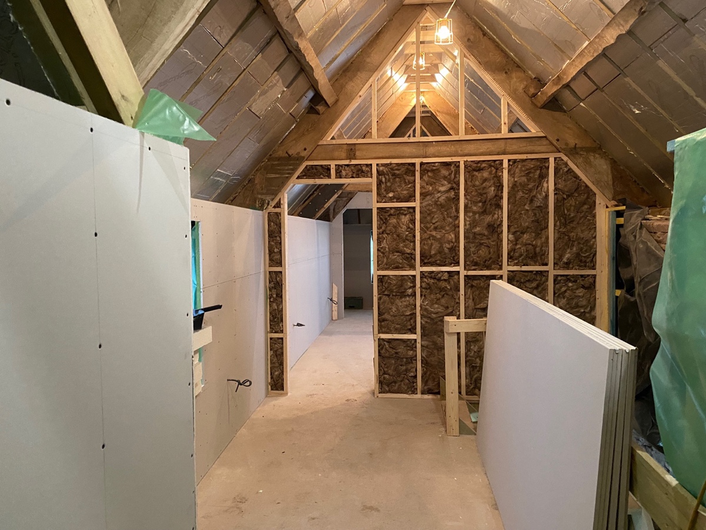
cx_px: 353
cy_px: 265
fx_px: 530
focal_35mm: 26
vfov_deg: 53.1
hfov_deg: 67.3
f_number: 1.8
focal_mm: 4.25
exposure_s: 1/33
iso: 500
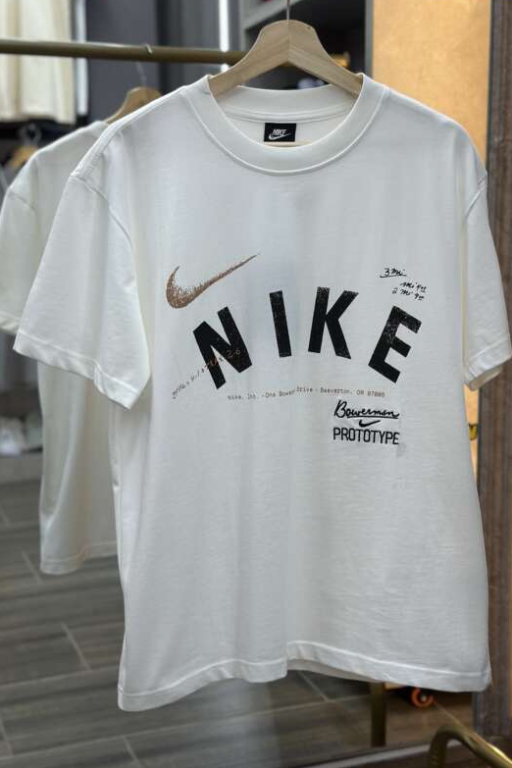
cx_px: 261
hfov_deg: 26.5
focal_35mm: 51
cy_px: 381
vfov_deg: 38.9
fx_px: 1088
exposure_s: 1/120
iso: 64
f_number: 1.78
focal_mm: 6.86
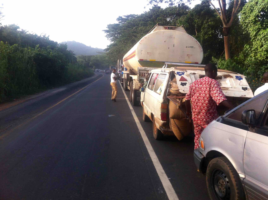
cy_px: 100
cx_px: 134
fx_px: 271
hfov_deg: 52.7
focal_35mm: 35
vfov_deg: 40.6
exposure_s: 1/249
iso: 80
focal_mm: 3.85
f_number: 2.8
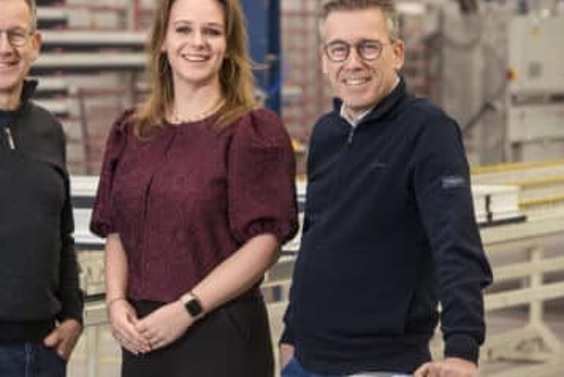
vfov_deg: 8.3
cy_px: 173
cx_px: 186
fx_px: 2587
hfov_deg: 12.4
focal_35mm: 165
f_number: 4.8
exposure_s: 1/30
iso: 320
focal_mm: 112
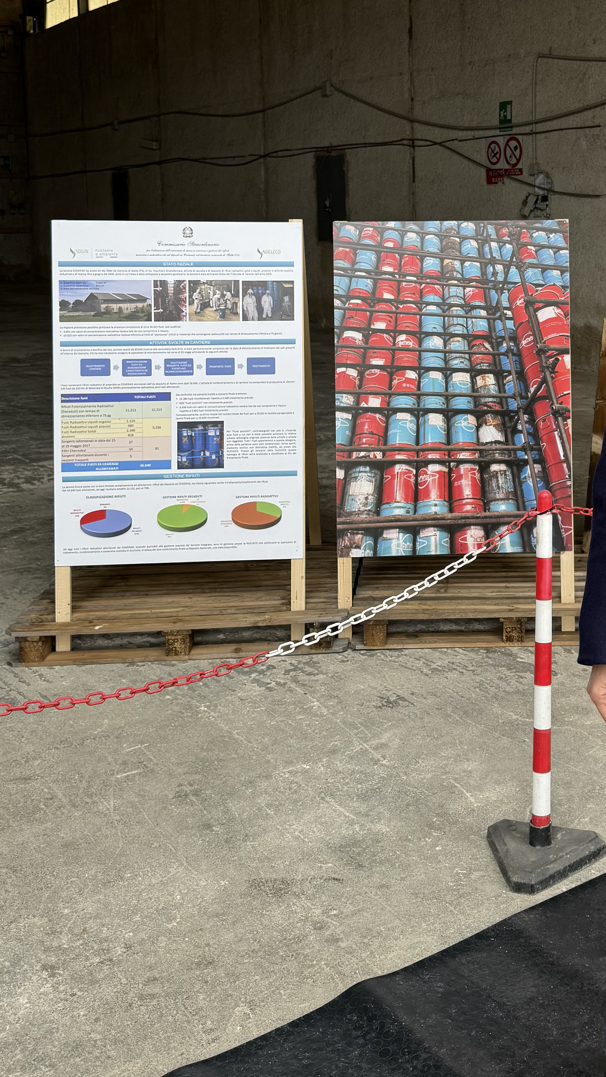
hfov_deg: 27.0
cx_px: 516
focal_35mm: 43
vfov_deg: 46.4
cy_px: 337
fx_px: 1228
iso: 64
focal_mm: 6.76
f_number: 1.78
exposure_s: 1/166
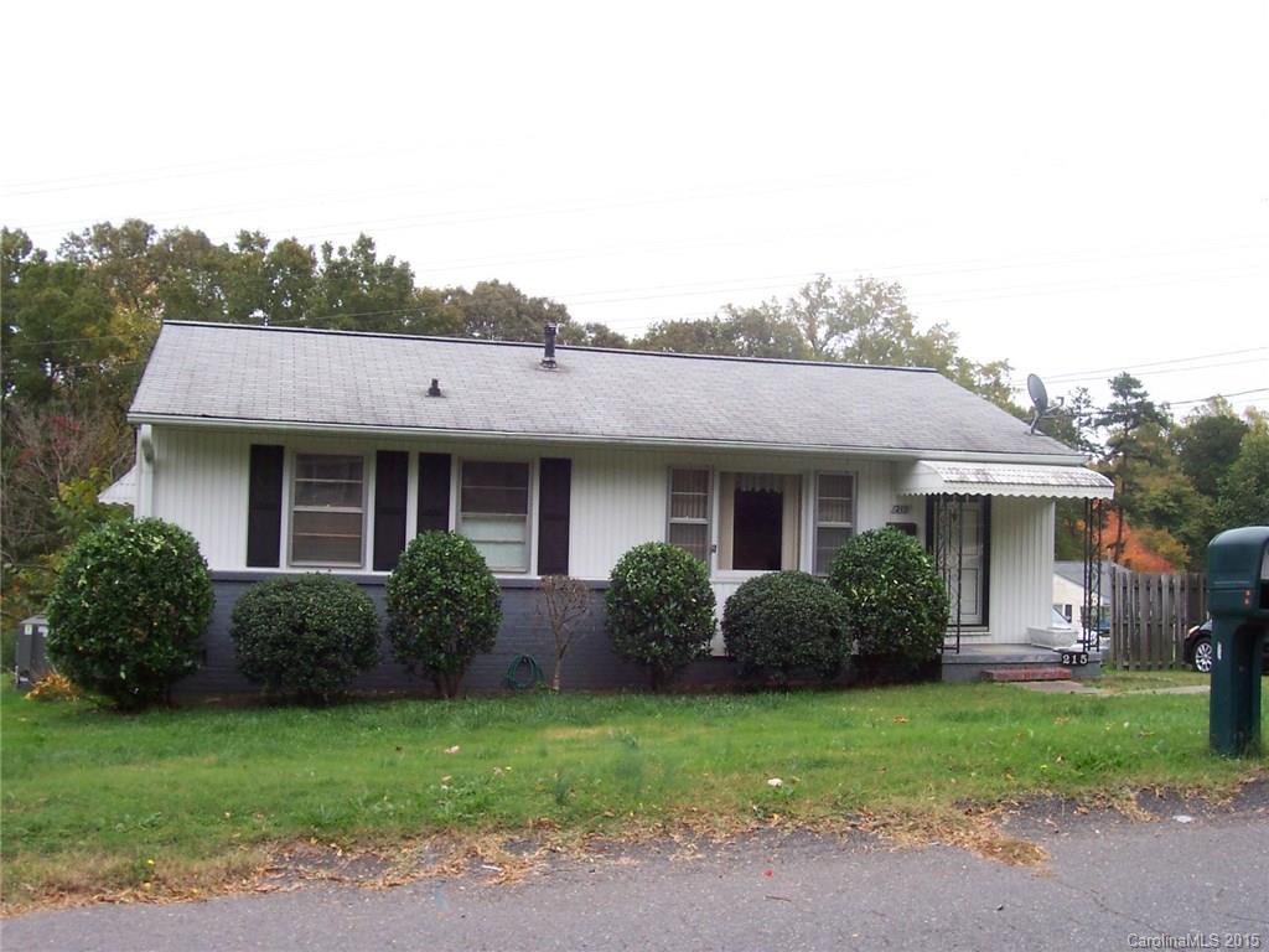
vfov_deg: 38.7
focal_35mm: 37
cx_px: 634
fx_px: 1356
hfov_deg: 50.1
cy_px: 476
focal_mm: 5.6
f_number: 5.6
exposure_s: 1/125
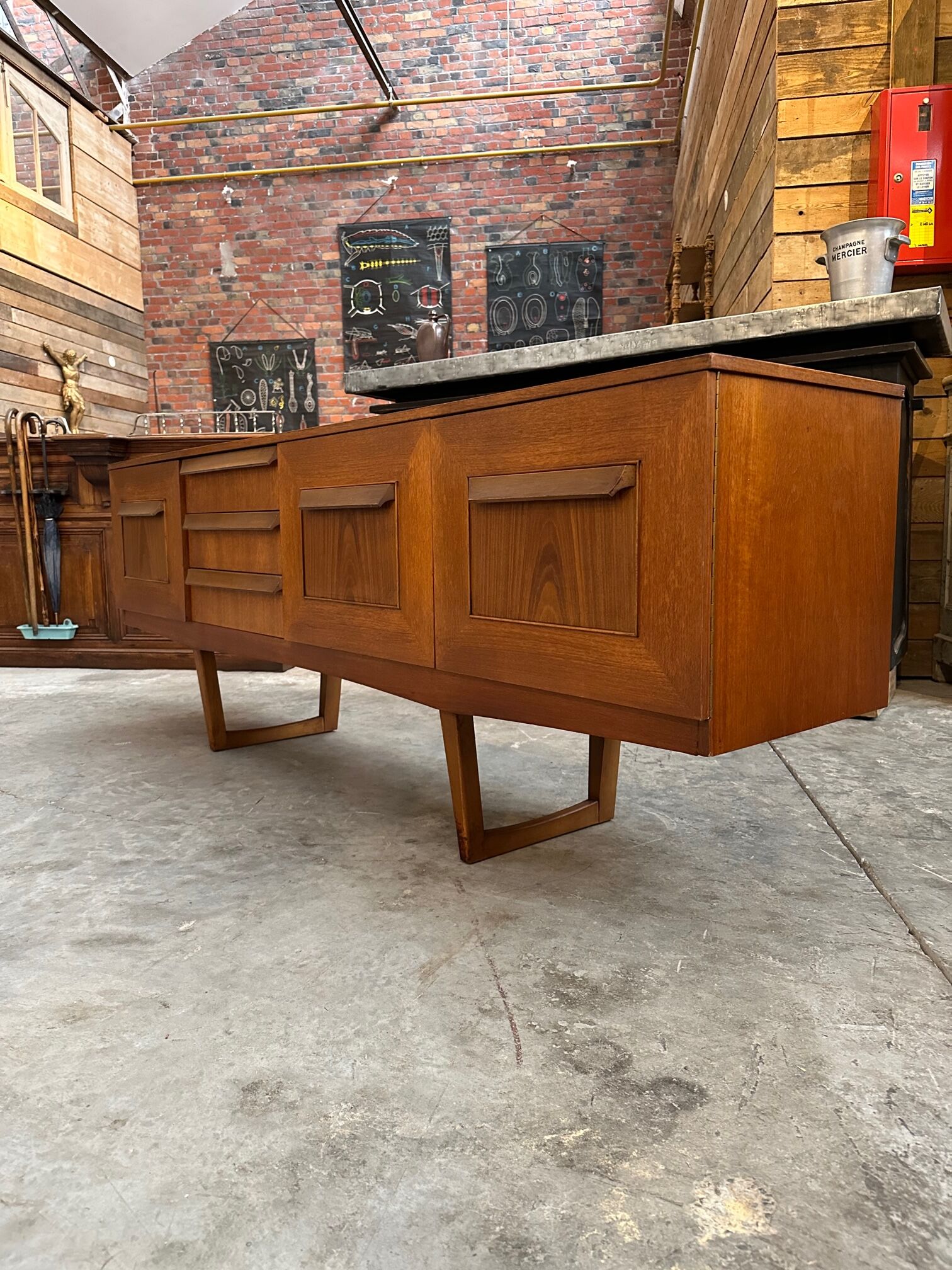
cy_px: 635
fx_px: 880
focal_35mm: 24
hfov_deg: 56.8
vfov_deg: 71.6
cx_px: 476
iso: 640
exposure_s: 1/60
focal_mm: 6.86
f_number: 1.78
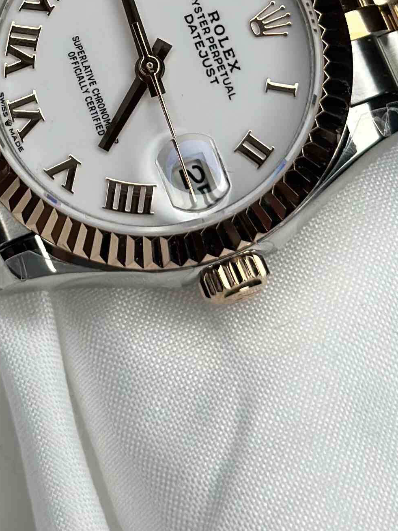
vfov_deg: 20.8
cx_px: 149
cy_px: 47
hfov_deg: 16.0
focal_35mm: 92
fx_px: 1411
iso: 80
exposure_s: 1/1517
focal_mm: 6.86
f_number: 1.78
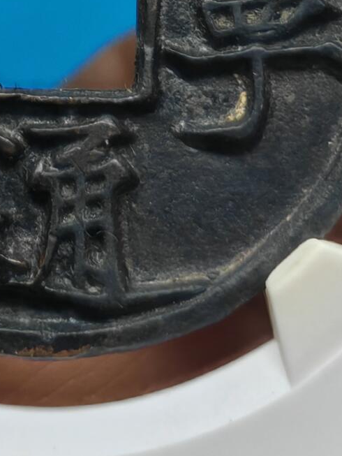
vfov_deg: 7.5
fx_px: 3450
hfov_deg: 5.7
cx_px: 81
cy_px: 16
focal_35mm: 262
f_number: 1.6
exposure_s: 1/170
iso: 50
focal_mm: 7.62
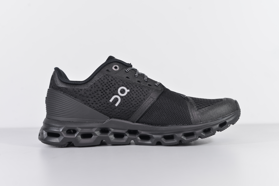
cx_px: 140
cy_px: 93
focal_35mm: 50
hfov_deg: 39.6
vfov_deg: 27.0
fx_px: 388
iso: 100
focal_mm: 50
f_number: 5.6
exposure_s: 1/125
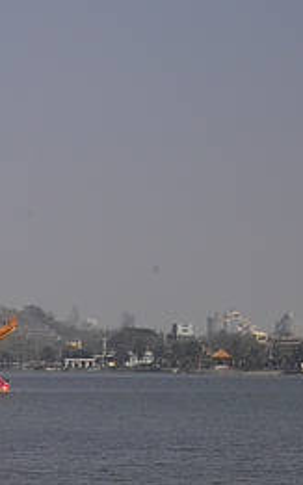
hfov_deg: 6.5
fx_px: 2631
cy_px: 266
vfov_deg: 10.5
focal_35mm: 199
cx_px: -84
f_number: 5.6
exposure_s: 1/1000
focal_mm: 50
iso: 100
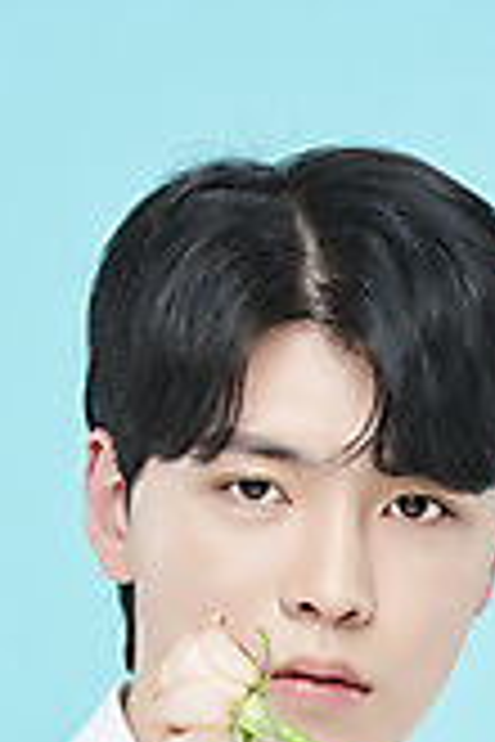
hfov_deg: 2.8
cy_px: 778
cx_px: 223
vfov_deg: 4.2
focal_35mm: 485
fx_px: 10002
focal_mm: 200
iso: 64
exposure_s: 1/125
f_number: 7.1
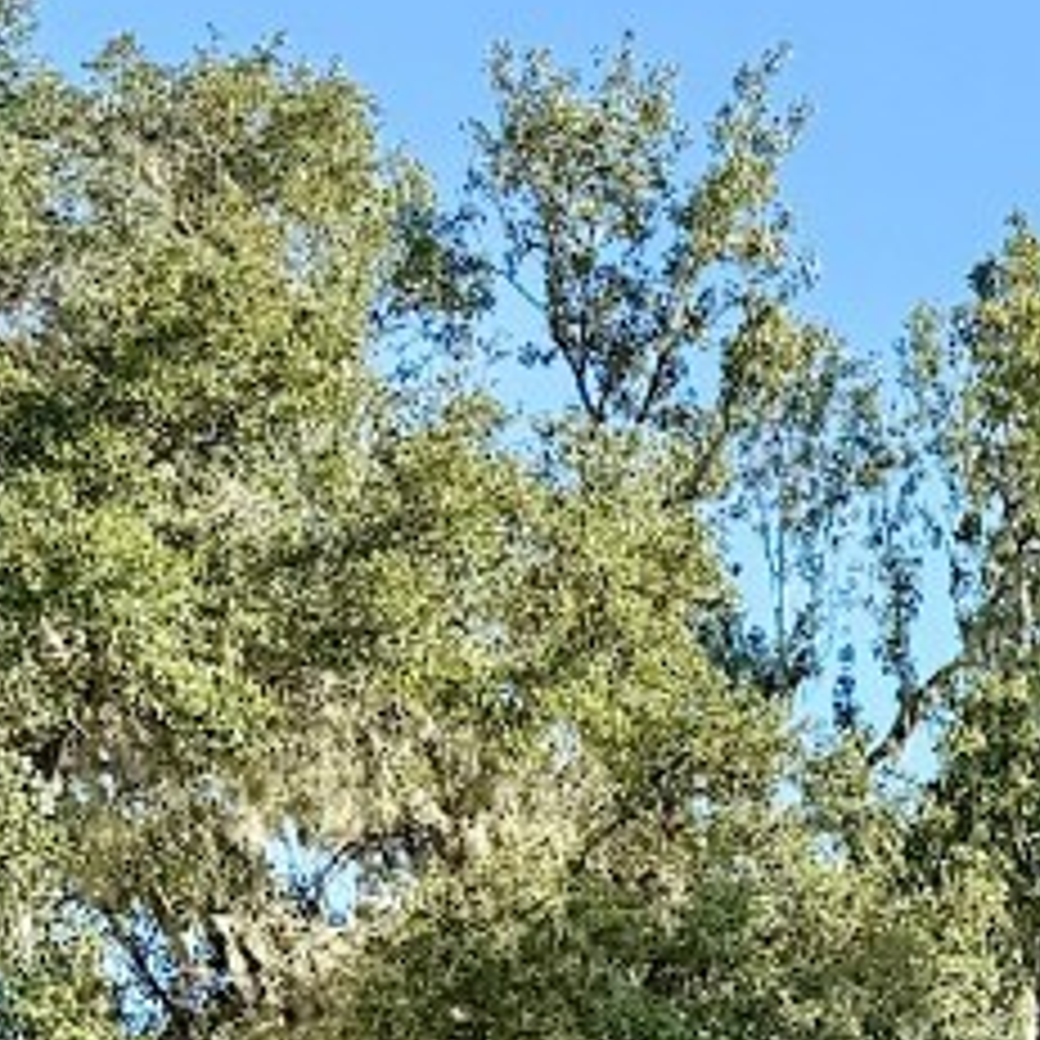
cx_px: 1729
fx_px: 3195
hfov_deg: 16.3
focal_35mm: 94
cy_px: 1522
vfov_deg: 16.9
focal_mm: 6.76
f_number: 1.78
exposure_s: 1/1292
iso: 80
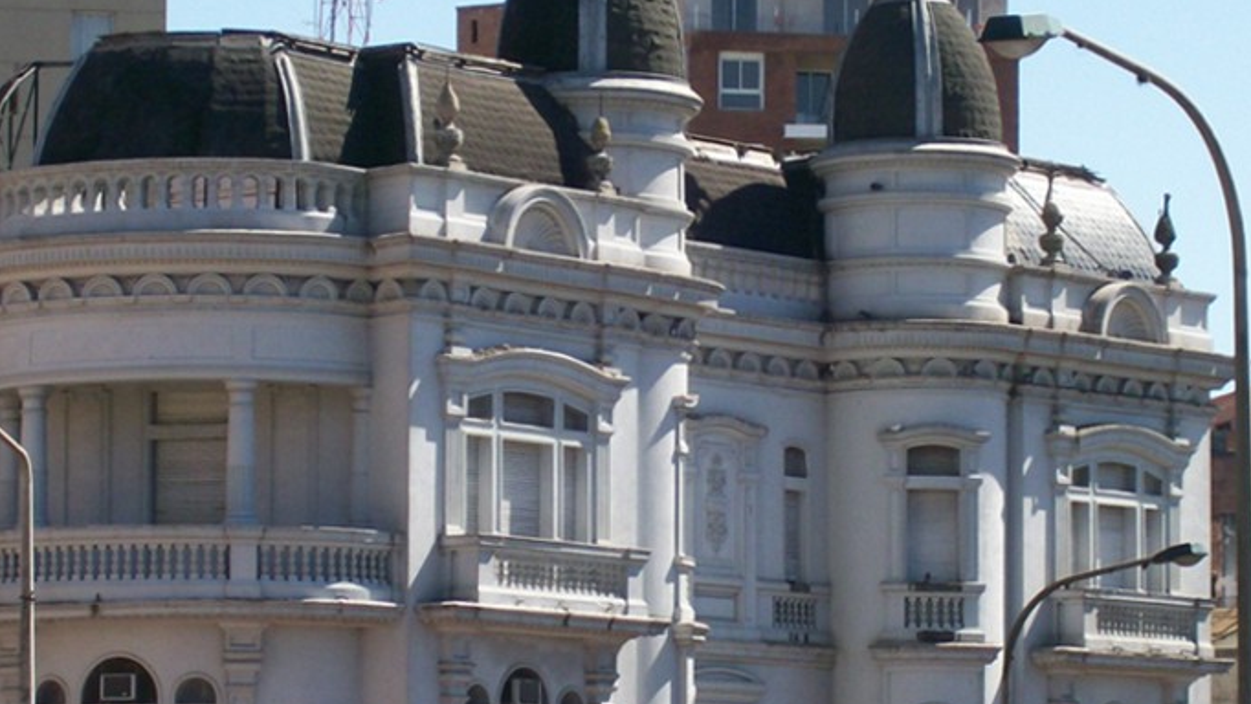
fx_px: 6370
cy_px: 341
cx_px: 673
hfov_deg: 11.2
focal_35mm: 192
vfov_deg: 6.3
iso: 80
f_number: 4.8
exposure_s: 1/406
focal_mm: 18
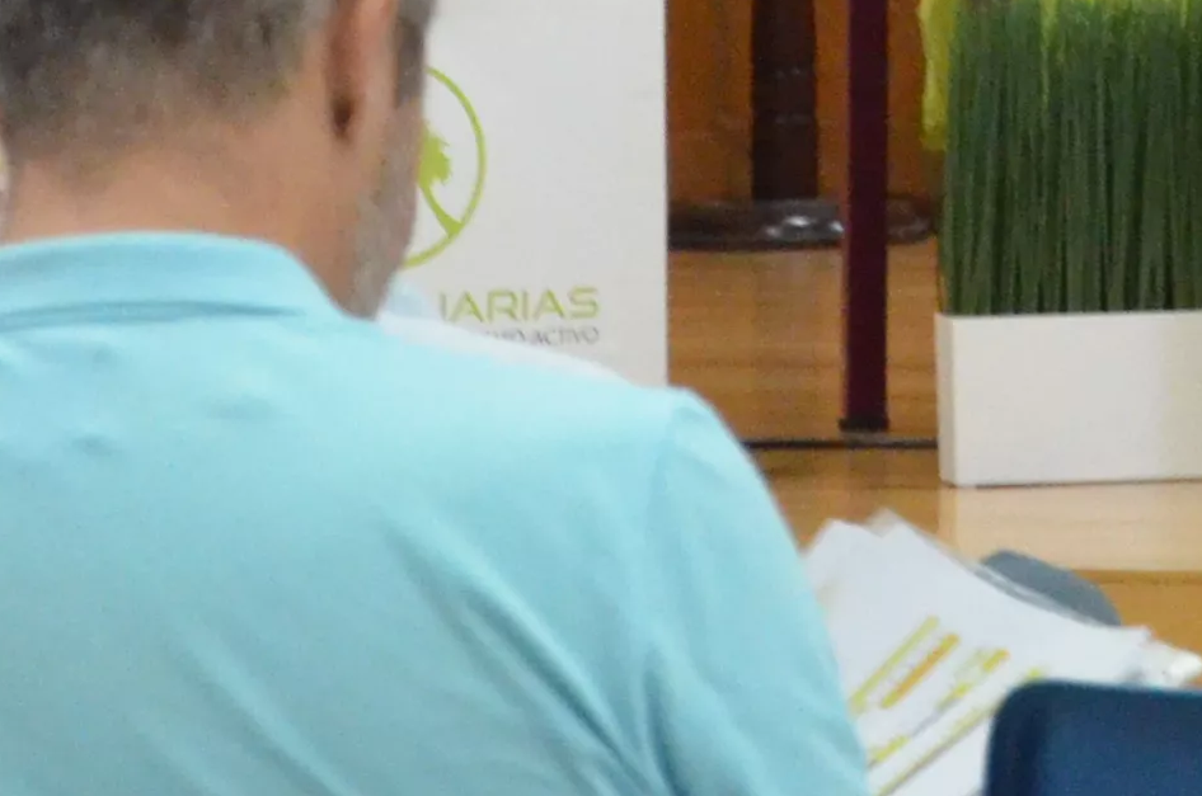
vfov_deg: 3.0
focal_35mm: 453
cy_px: -482
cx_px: 2000
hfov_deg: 4.5
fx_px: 15097
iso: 3200
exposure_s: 1/30
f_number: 5
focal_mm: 58
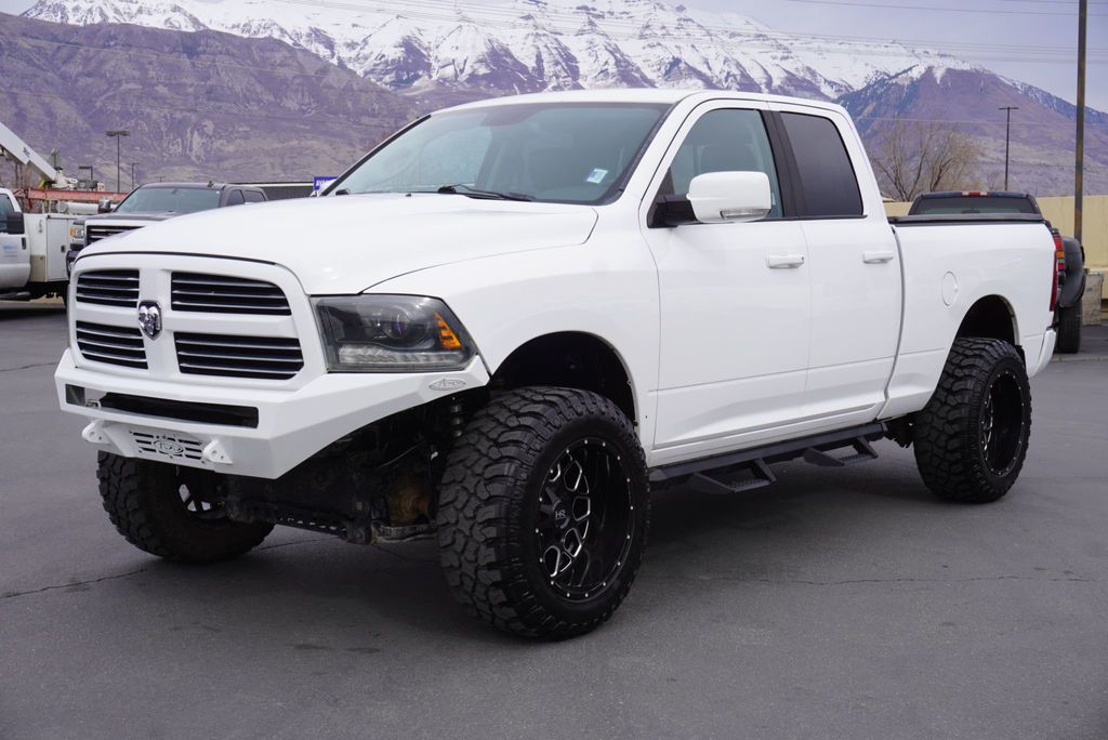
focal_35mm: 48
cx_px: 554
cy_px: 370
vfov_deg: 28.1
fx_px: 1478
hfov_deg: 41.1
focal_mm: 32
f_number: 10
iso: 100
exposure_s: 1/125
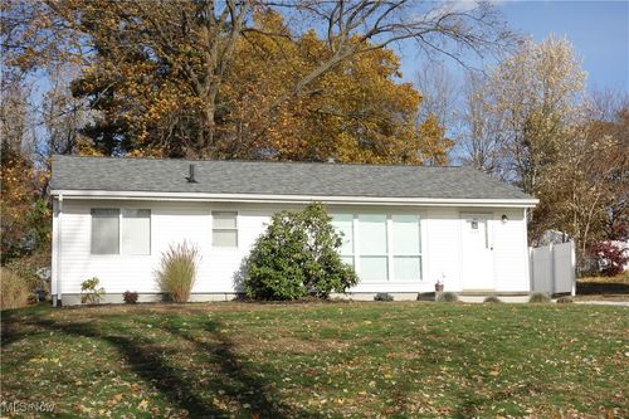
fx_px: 1030
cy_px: 210
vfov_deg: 23.0
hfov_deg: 33.9
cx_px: 314
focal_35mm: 59
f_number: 5.6
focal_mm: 21.77
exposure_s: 1/500
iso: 125
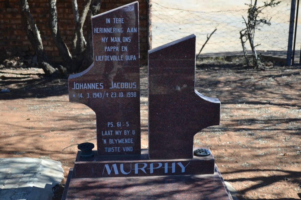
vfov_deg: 25.1
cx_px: 150
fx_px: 451
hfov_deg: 36.9
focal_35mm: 54
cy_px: 100
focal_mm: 36
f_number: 5.6
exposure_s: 1/125
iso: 250
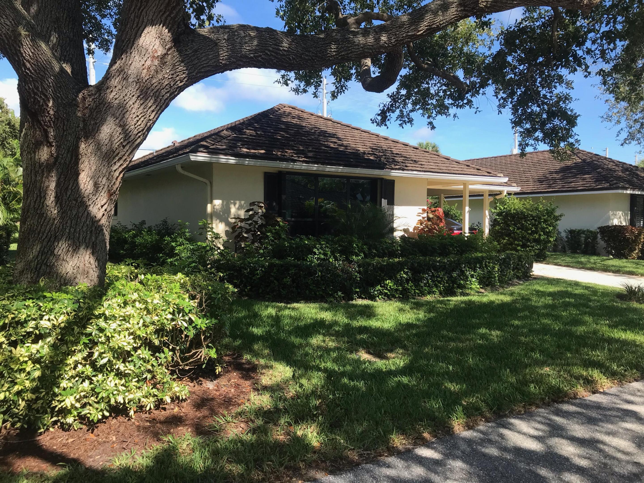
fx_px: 521
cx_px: 322
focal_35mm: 28
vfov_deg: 49.7
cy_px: 242
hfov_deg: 63.4
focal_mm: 3.99
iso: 20
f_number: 1.8
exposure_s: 1/977
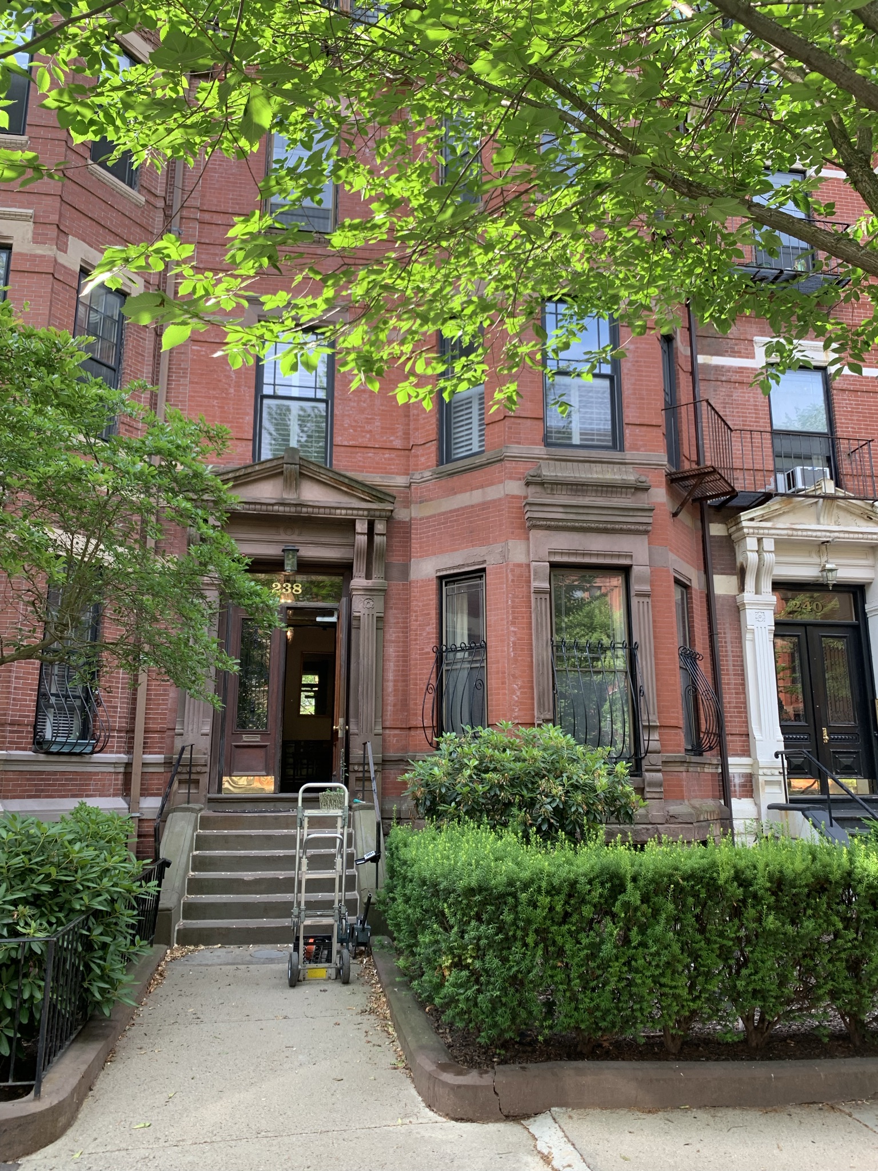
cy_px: 586
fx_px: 879
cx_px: 439
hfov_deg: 53.1
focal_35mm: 26
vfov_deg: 67.3
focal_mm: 4.25
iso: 32
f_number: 1.8
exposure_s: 1/122
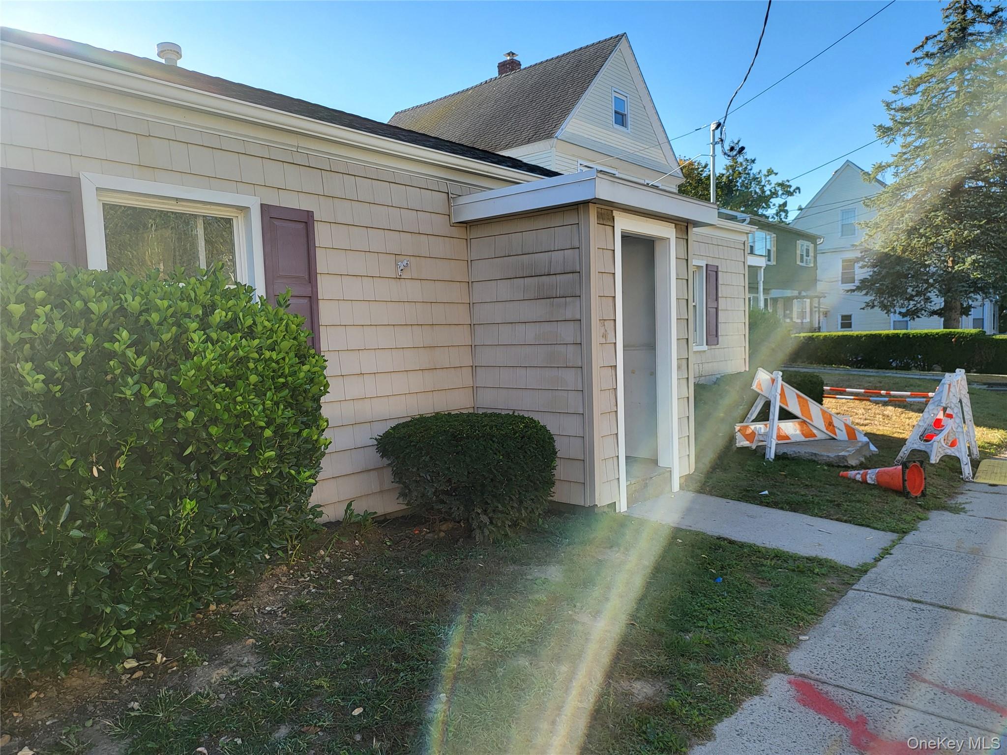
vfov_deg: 56.8
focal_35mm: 24
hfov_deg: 71.6
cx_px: 504
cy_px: 378
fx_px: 698
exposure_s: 1/939
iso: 40
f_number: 1.8
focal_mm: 5
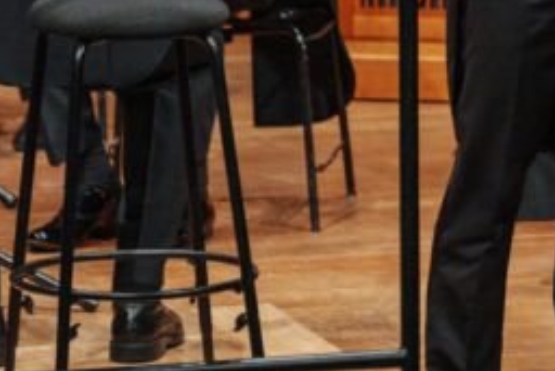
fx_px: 11970
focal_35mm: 776
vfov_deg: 1.8
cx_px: 1090
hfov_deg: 2.6
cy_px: -64
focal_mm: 194
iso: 800
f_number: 2.8
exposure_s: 1/160
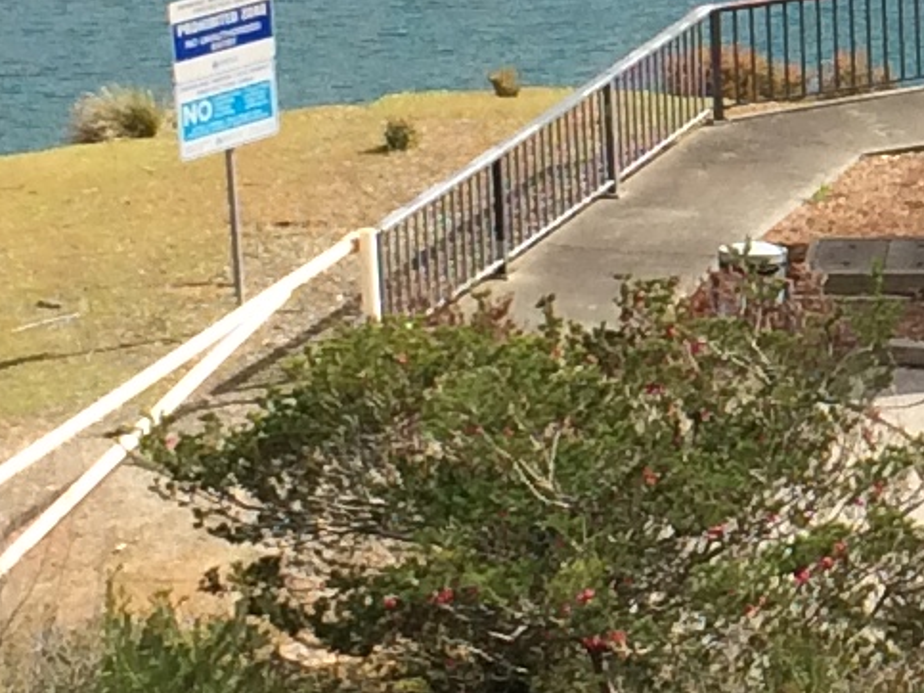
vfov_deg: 7.5
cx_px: 1647
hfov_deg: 9.6
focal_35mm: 196
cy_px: -19
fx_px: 5231
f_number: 2.2
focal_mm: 4.15
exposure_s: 1/1642
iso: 32
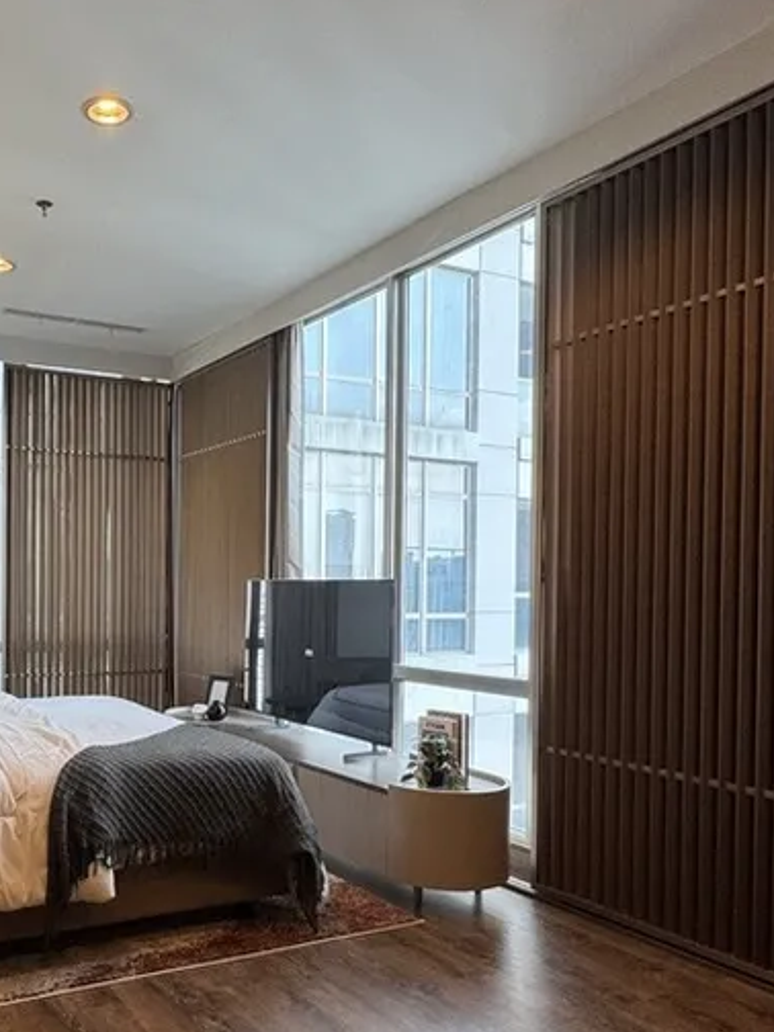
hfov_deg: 44.8
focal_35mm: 30
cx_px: 170
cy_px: 604
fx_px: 894
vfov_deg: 59.6
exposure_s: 1/100
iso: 100
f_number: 2.2
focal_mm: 2.22
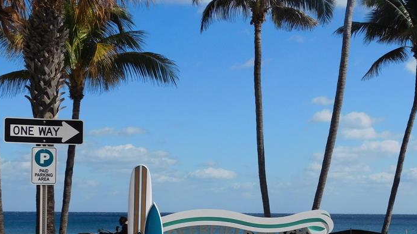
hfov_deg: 32.6
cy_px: 201
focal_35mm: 64
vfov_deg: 18.6
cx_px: 270
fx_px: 708
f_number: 7.2
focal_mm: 7.1
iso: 125
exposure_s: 1/640
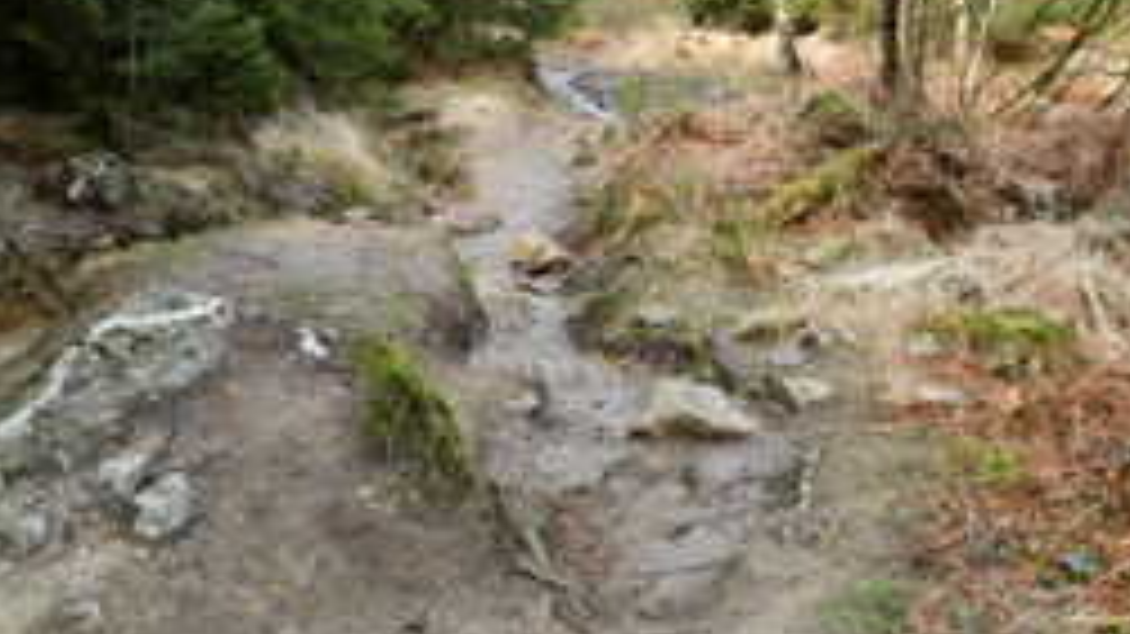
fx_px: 1198
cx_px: 639
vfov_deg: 28.8
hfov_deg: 50.4
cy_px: 101
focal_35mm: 40
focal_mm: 16
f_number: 3.5
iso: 100
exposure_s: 1/50
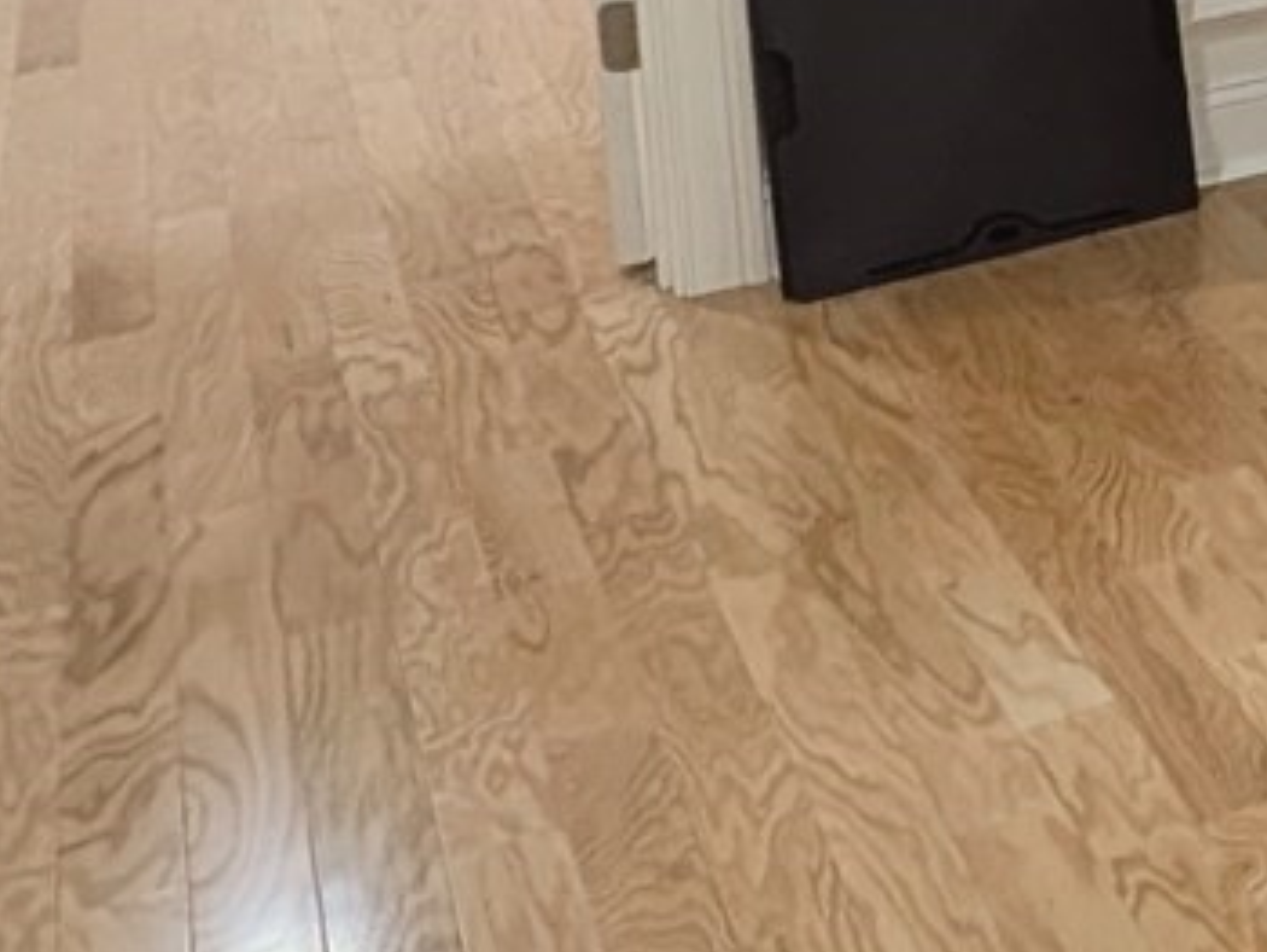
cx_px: 2719
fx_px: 2564
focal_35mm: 70
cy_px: -525
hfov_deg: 17.2
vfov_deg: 18.4
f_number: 1.7
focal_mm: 2.02
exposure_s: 1/40
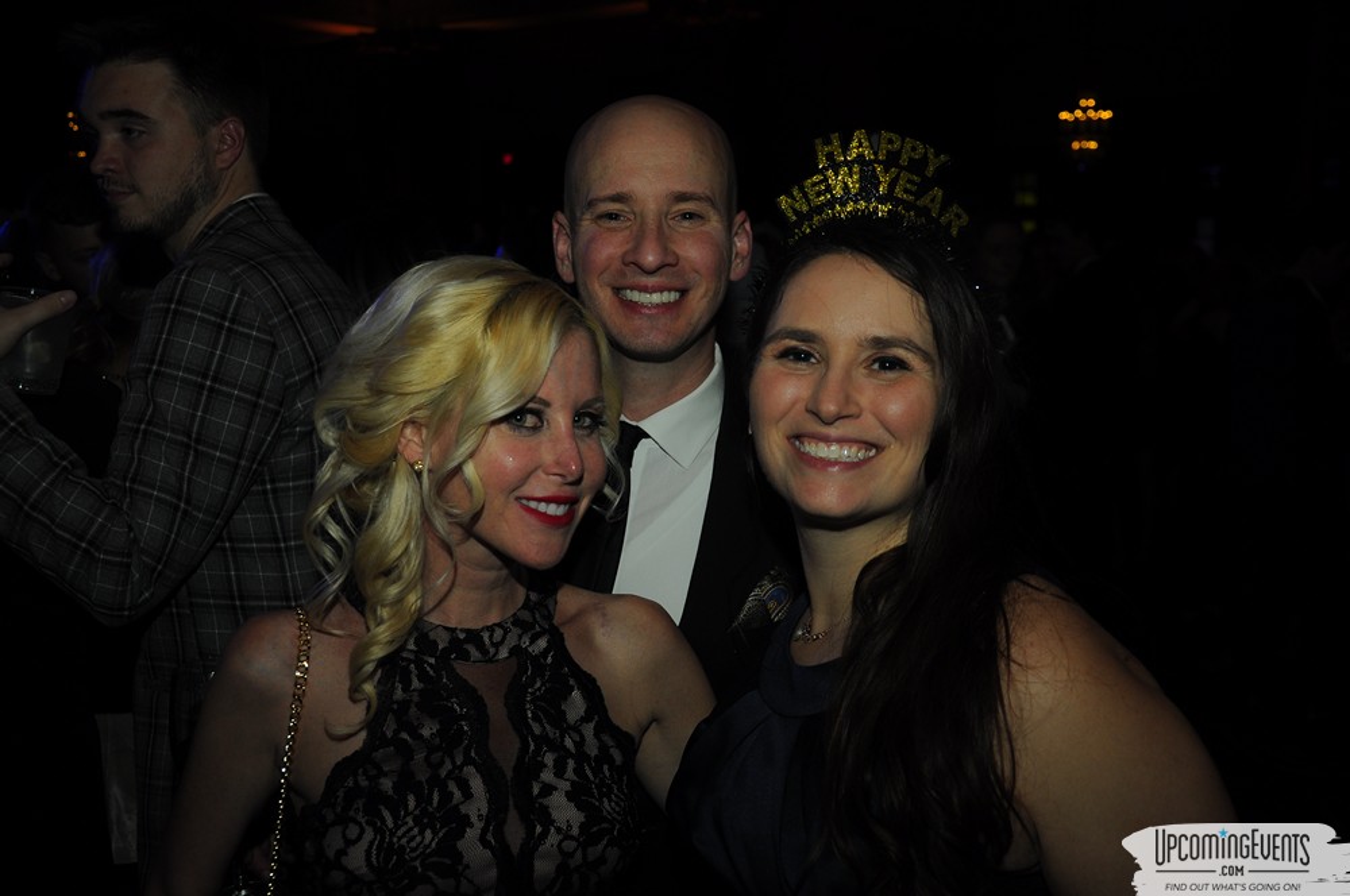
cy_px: 448
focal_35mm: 42
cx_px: 675
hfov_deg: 46.5
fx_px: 1573
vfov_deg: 31.8
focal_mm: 28
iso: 400
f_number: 4.5
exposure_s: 1/60
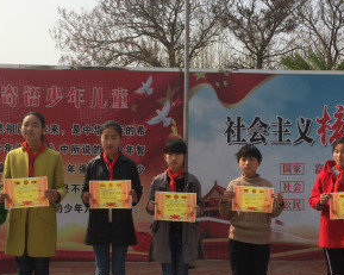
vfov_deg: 30.7
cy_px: 170
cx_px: 171
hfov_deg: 38.1
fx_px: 499
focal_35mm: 49
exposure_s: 1/2415
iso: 32
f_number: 2.2
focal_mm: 4.15
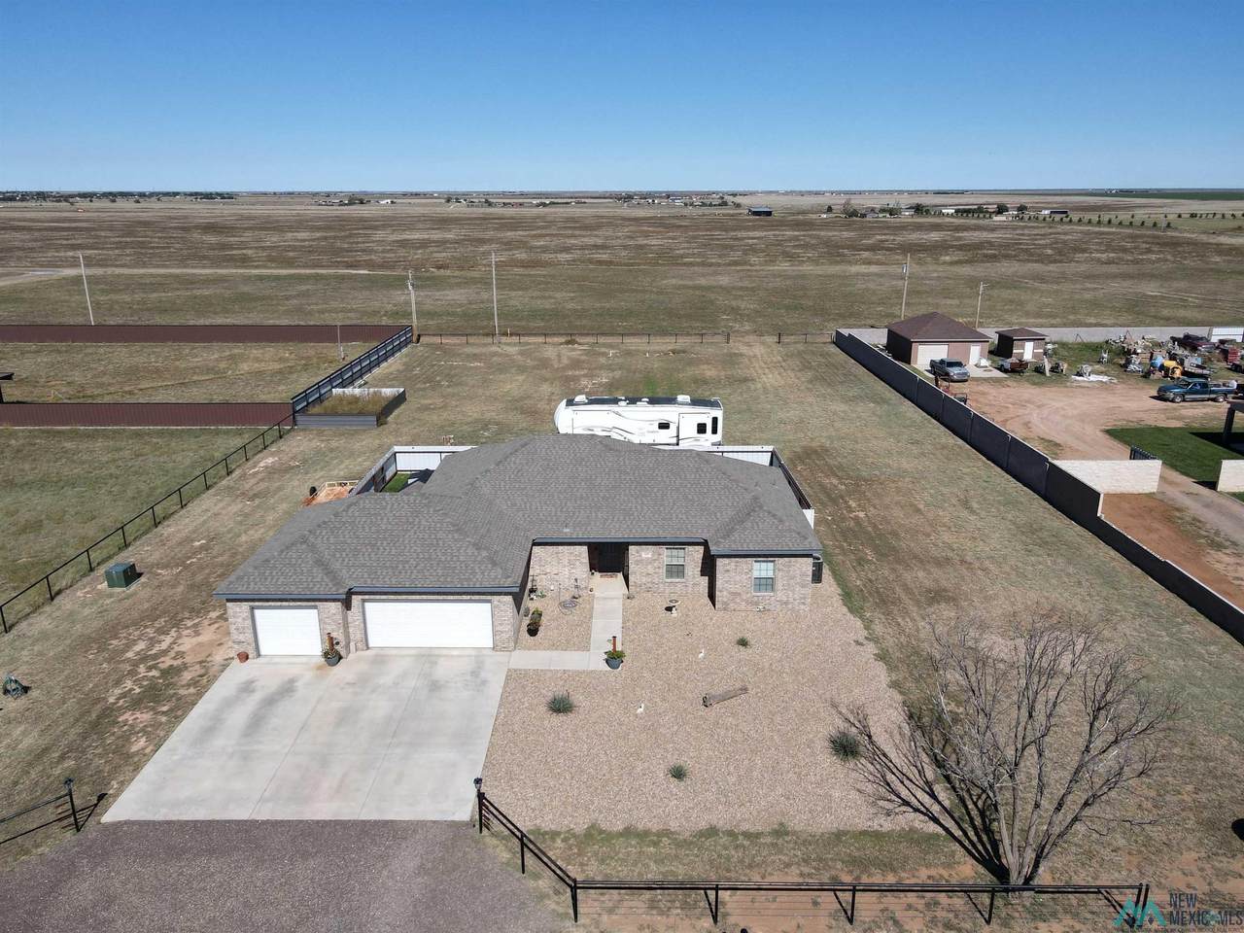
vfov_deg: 56.8
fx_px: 862
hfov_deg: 71.6
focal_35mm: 24
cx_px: 622
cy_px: 466
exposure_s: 1/1000
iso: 100
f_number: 2.8
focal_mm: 4.5
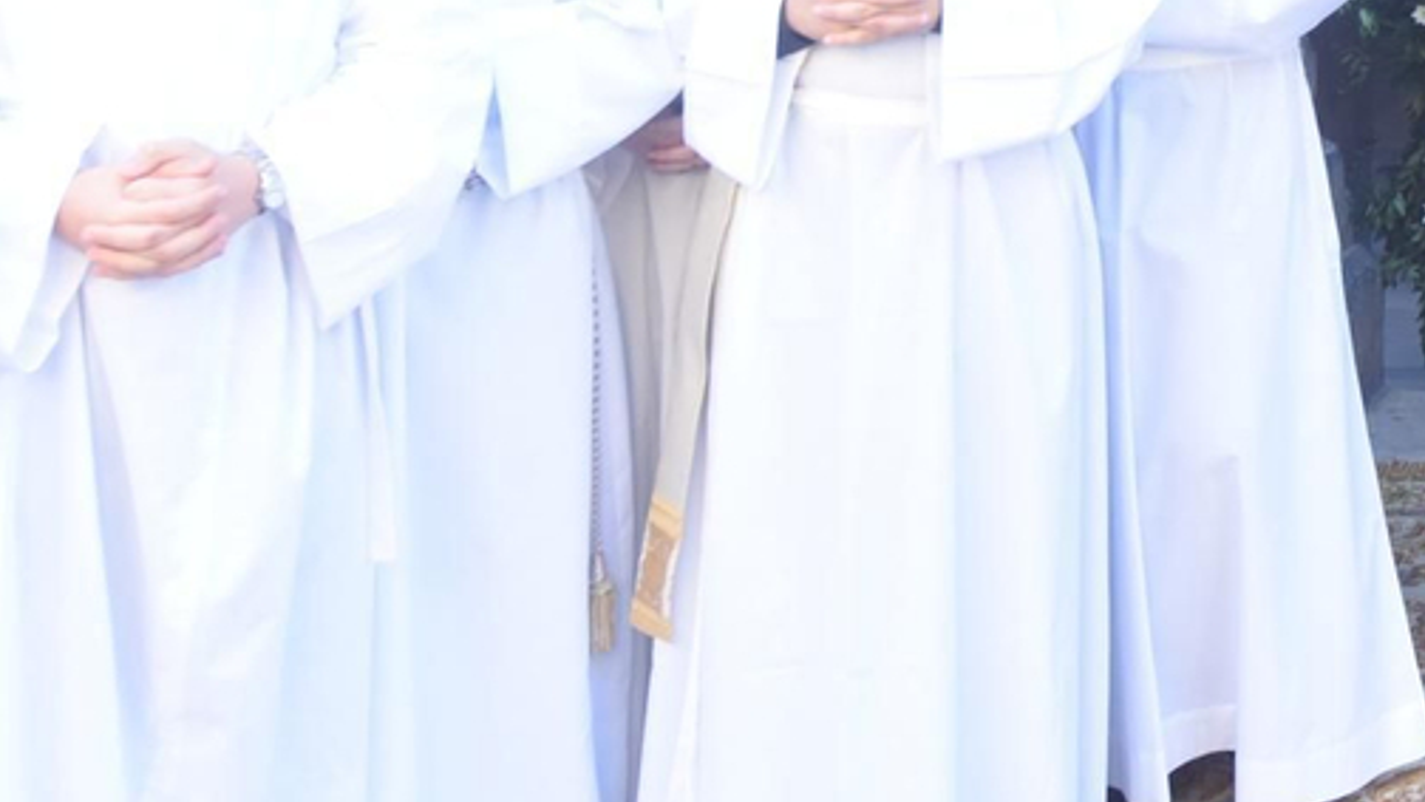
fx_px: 3023
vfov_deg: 13.9
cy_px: -513
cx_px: 1983
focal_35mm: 80
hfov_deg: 22.8
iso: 2000
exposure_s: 1/320
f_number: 5.6
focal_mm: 24
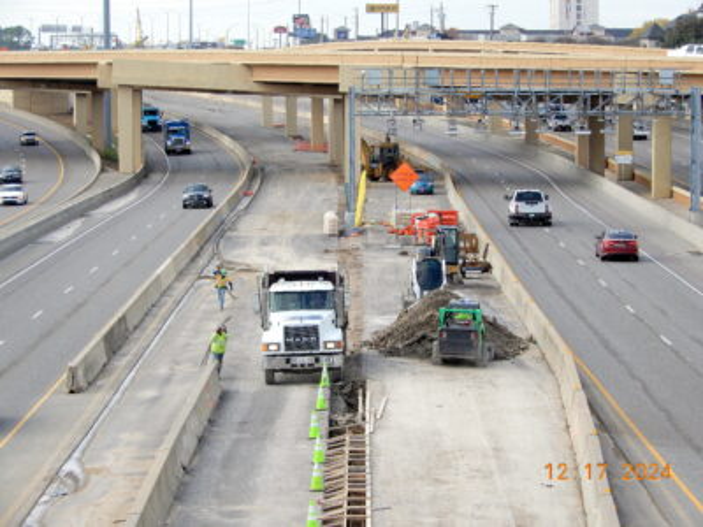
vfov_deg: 11.0
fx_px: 2742
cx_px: 352
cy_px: 264
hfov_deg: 14.6
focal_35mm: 135
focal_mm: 24.1
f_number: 5
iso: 80
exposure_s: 1/320
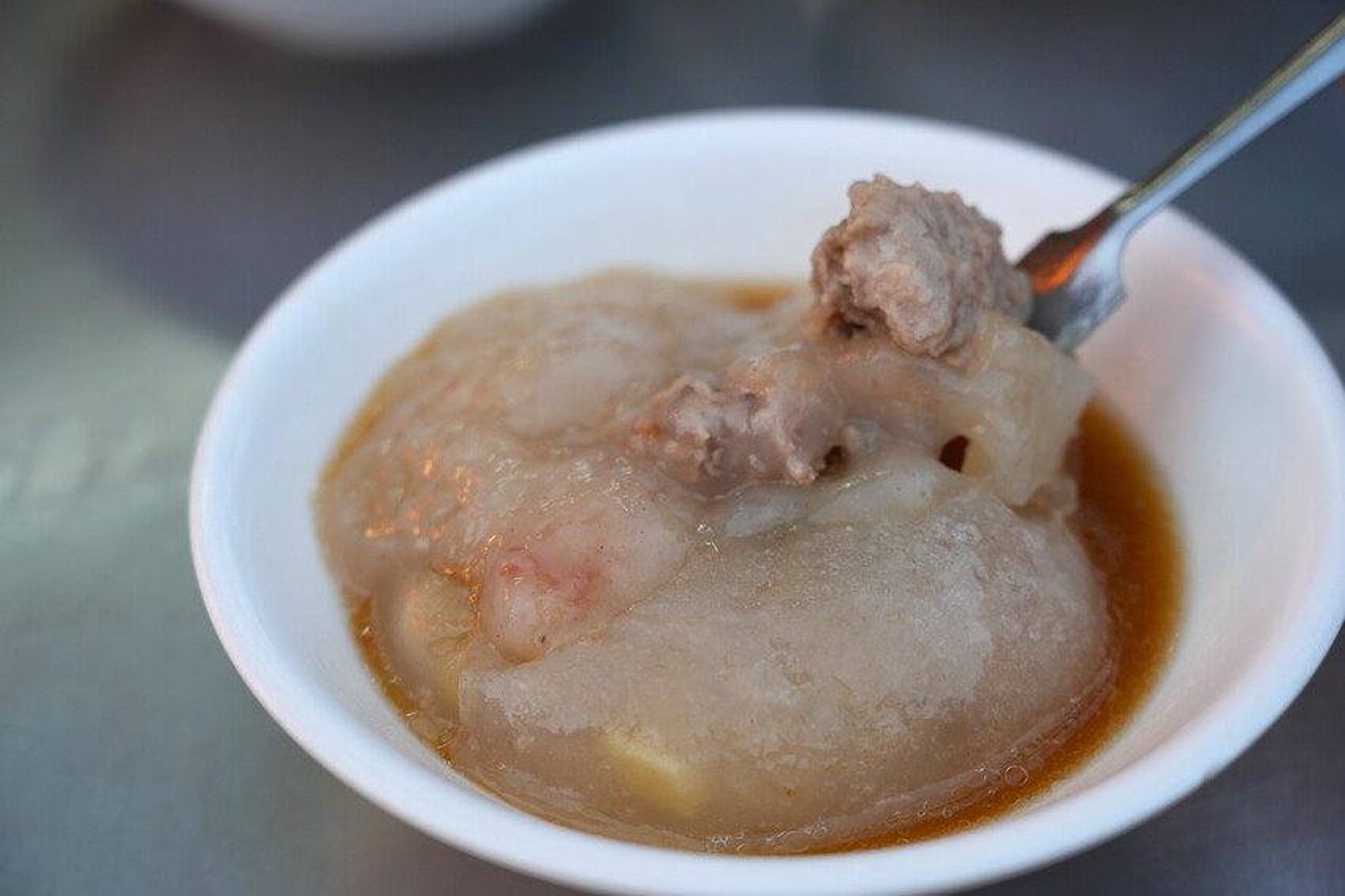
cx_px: 672
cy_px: 448
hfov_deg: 31.9
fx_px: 2353
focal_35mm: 63
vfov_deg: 21.6
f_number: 5
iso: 640
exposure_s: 1/80
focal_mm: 63
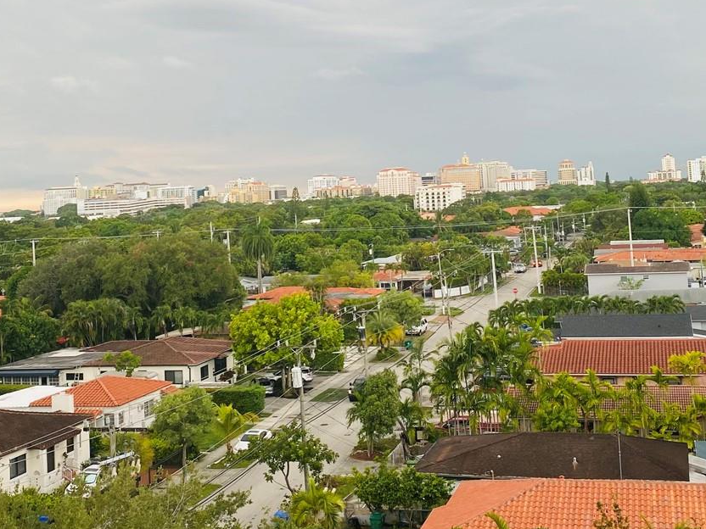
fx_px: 1020
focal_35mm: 50
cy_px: 110
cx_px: 333
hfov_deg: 38.2
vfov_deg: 28.5
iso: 32
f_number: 1.8
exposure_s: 1/122
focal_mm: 4.25
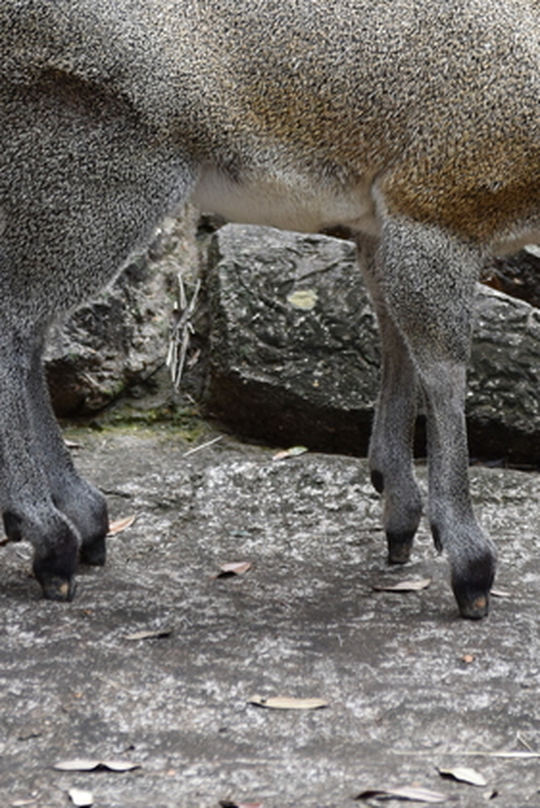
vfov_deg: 5.8
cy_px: -213
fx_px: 7935
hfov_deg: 3.9
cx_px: 209
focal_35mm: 353
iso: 560
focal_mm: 116
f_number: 4.8
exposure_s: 1/250
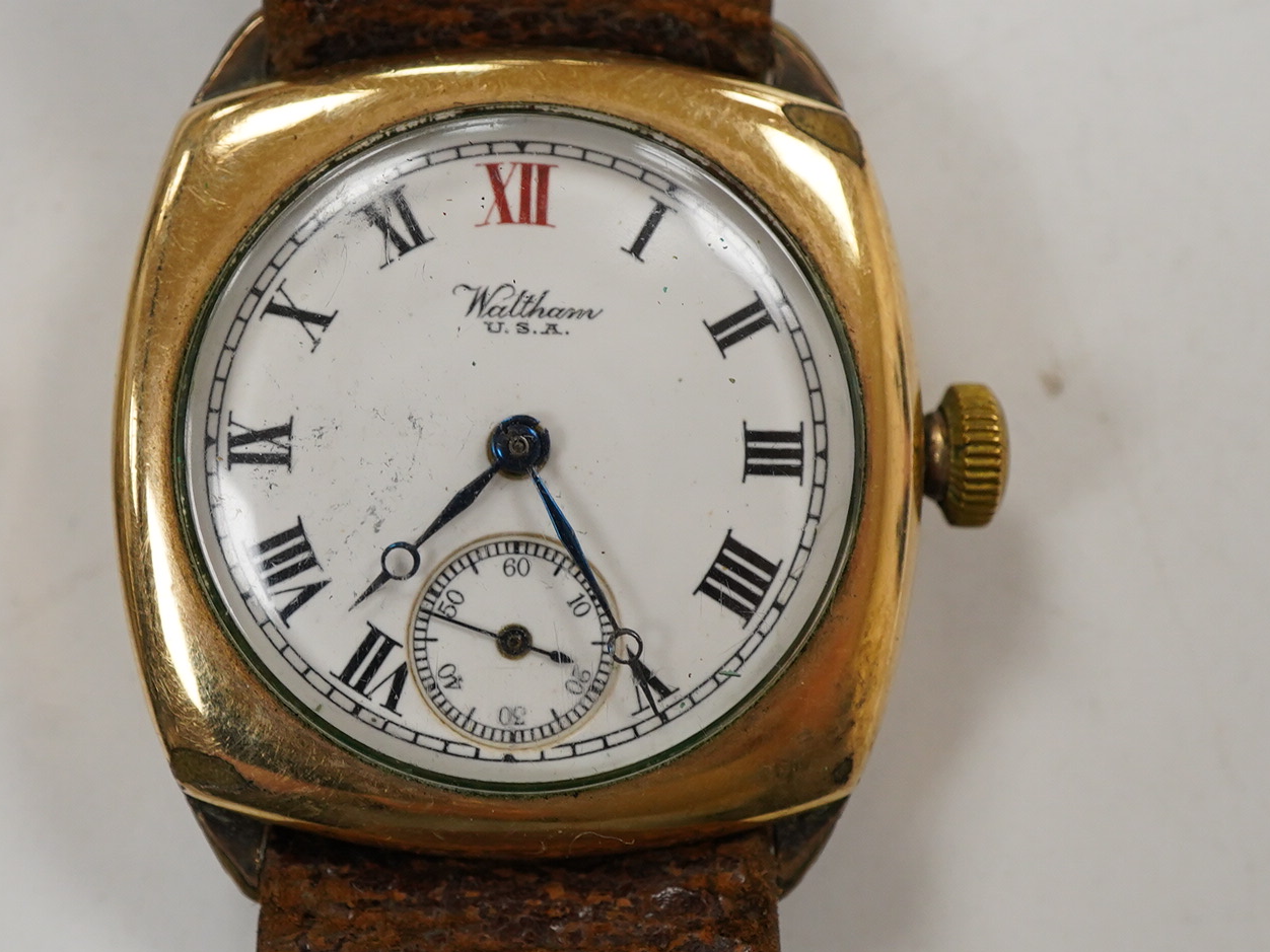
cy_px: 462
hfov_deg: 28.4
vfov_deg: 21.6
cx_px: 470
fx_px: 2495
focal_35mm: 68
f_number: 11
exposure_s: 1/125
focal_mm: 30
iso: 1250
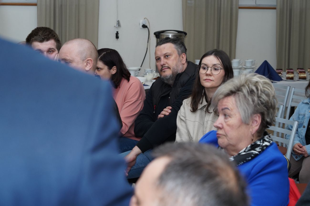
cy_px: 103
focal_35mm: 96
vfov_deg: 14.3
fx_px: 827
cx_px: 155
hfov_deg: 21.2
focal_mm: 96
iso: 1250
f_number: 8
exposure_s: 1/100
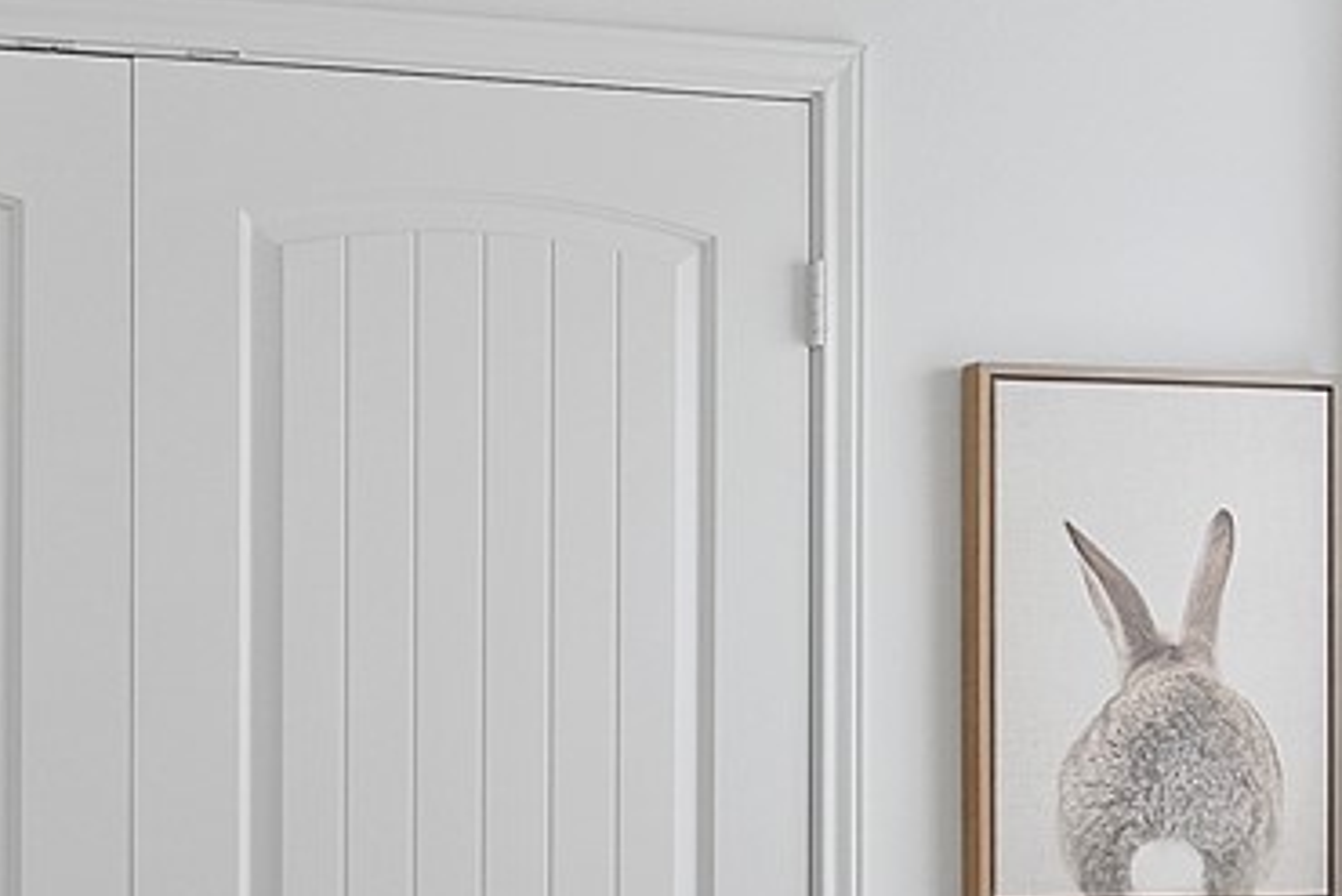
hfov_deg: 23.0
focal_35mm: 88
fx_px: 3282
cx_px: 421
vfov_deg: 15.3
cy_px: 831
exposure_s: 1/15
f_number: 7.1
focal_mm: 10
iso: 500
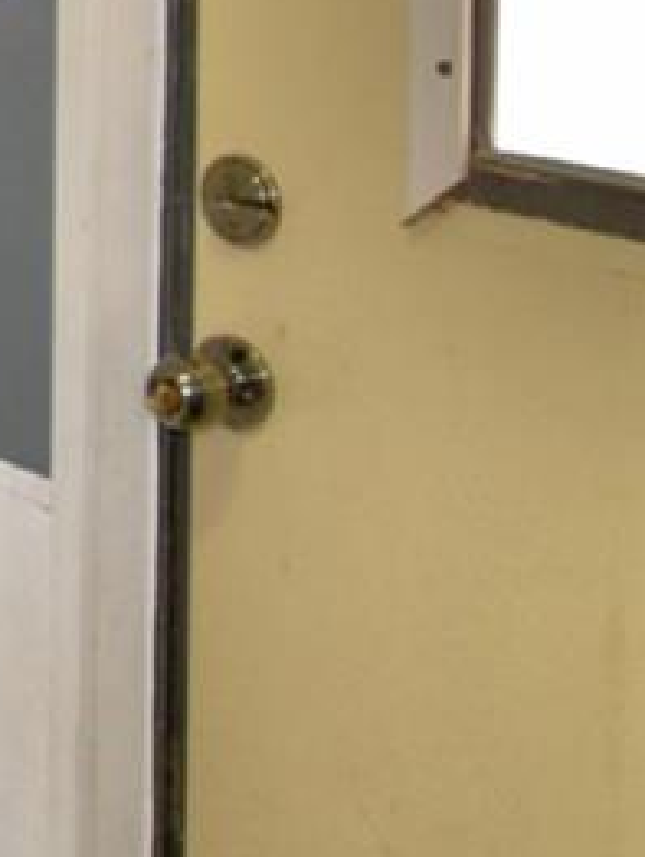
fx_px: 2183
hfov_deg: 13.6
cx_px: -763
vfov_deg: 21.0
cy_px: -111
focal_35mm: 88
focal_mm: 10
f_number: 4.5
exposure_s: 1/50
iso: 200
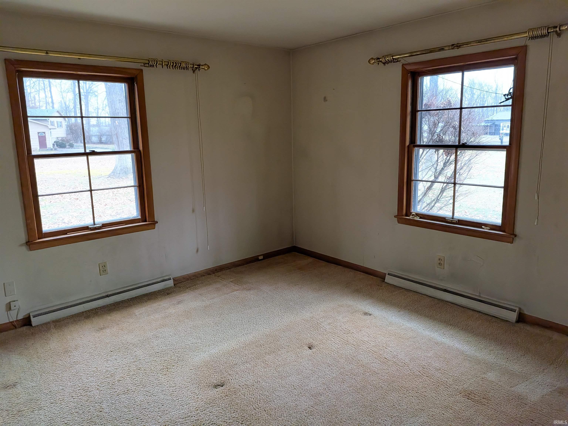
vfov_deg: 56.8
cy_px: 213
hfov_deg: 71.6
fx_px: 394
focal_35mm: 24
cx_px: 284
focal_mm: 4.53
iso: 169
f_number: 1.7
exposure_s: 1/100
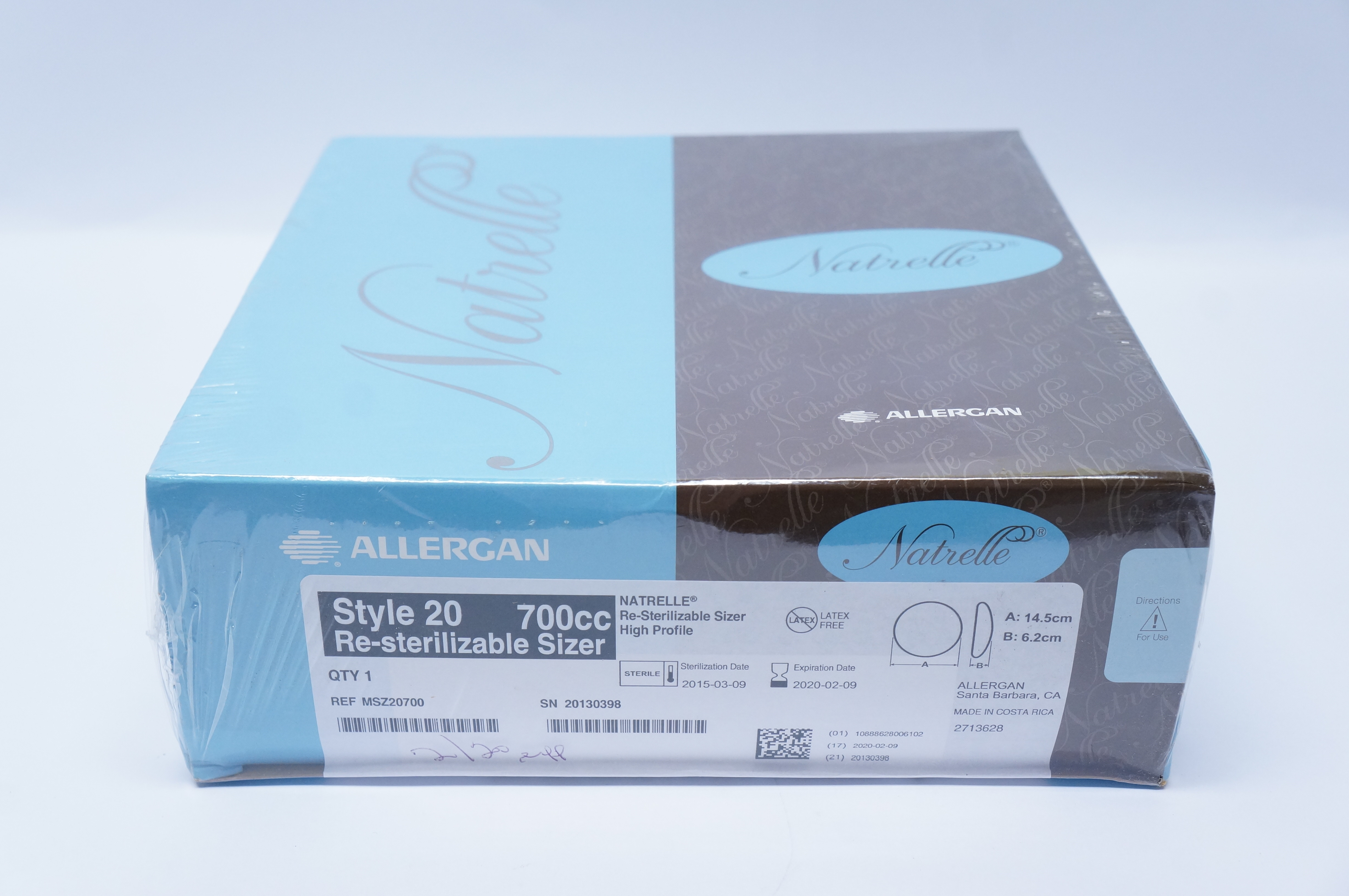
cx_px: 674
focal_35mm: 44
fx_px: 1628
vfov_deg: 30.8
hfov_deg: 45.0
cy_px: 448
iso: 800
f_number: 6.3
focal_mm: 29
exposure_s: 1/50
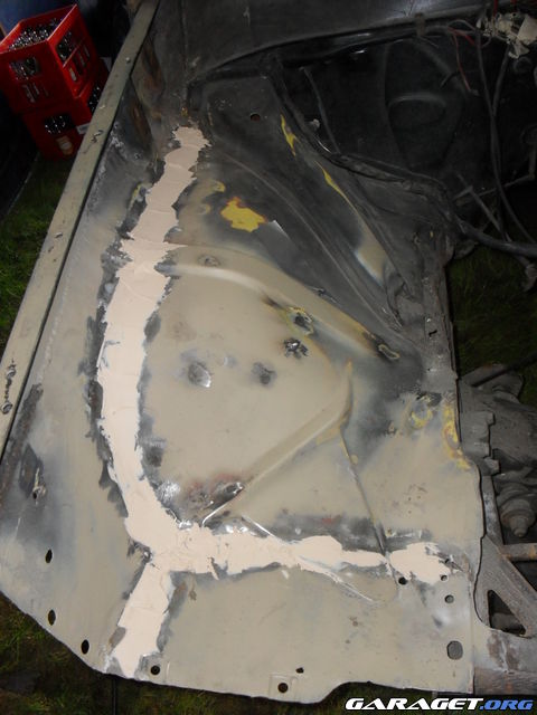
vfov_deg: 52.6
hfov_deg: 40.7
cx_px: 268
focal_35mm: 35
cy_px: 358
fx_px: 724
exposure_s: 1/45
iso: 200
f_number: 3.2
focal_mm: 6.3
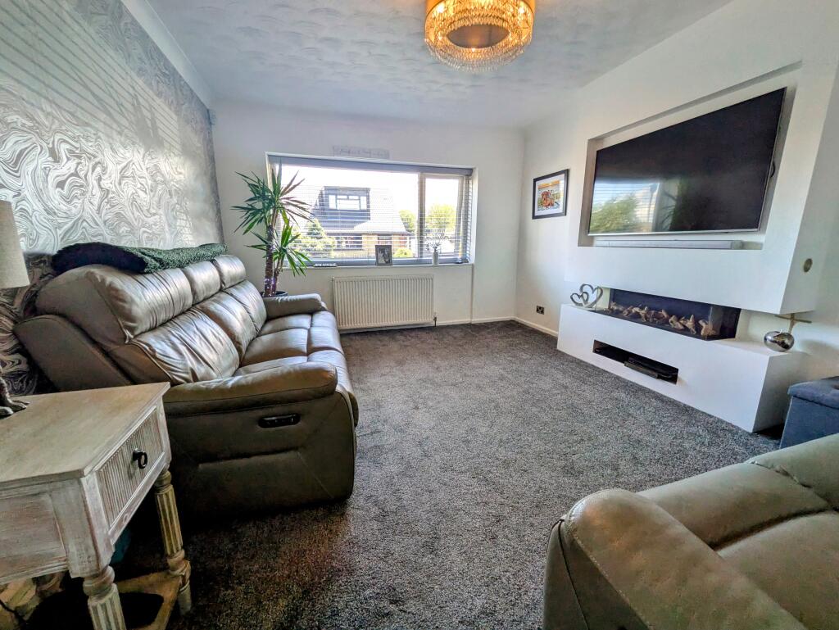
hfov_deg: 102.0
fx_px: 339
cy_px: 315
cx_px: 420
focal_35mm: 14
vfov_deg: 85.7
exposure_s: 1/183
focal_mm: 1.83
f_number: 2.2
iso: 117
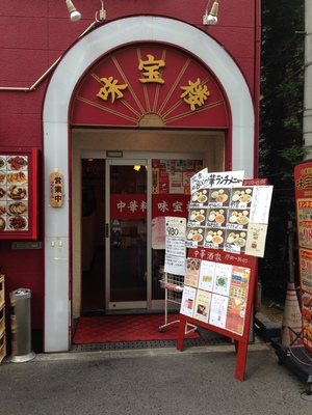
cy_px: 208
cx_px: 156
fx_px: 397
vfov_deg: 55.4
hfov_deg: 42.9
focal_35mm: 33
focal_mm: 4.12
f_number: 2.4
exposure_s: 1/204
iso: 50
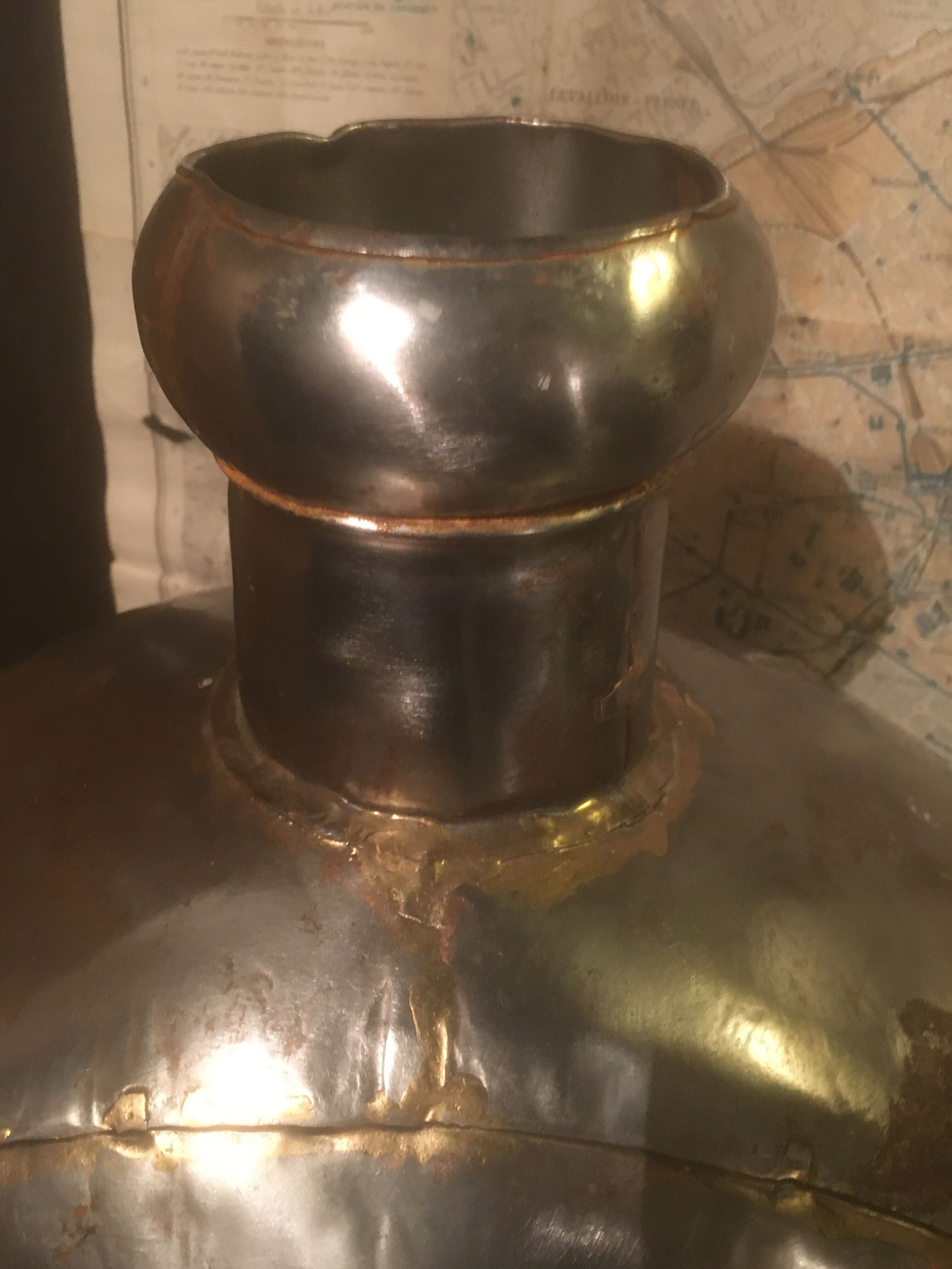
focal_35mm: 29
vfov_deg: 61.7
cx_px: 476
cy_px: 634
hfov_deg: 48.2
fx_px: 1063
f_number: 2.2
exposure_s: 1/17
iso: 400
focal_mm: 4.15
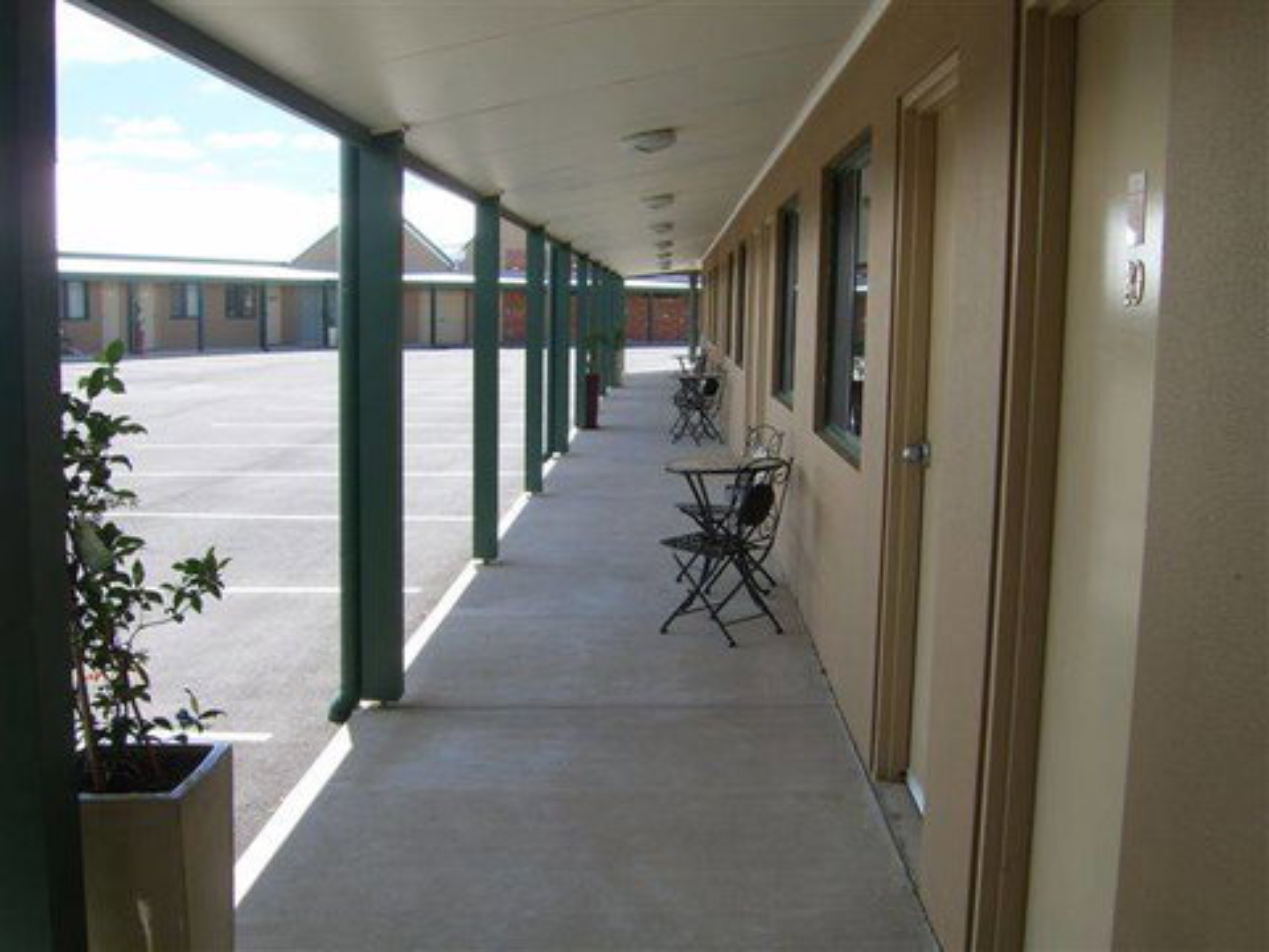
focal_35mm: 38
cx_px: 634
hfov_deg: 49.0
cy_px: 476
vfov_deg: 37.7
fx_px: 1393
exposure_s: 1/200
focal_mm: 7.8
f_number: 6.4
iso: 50
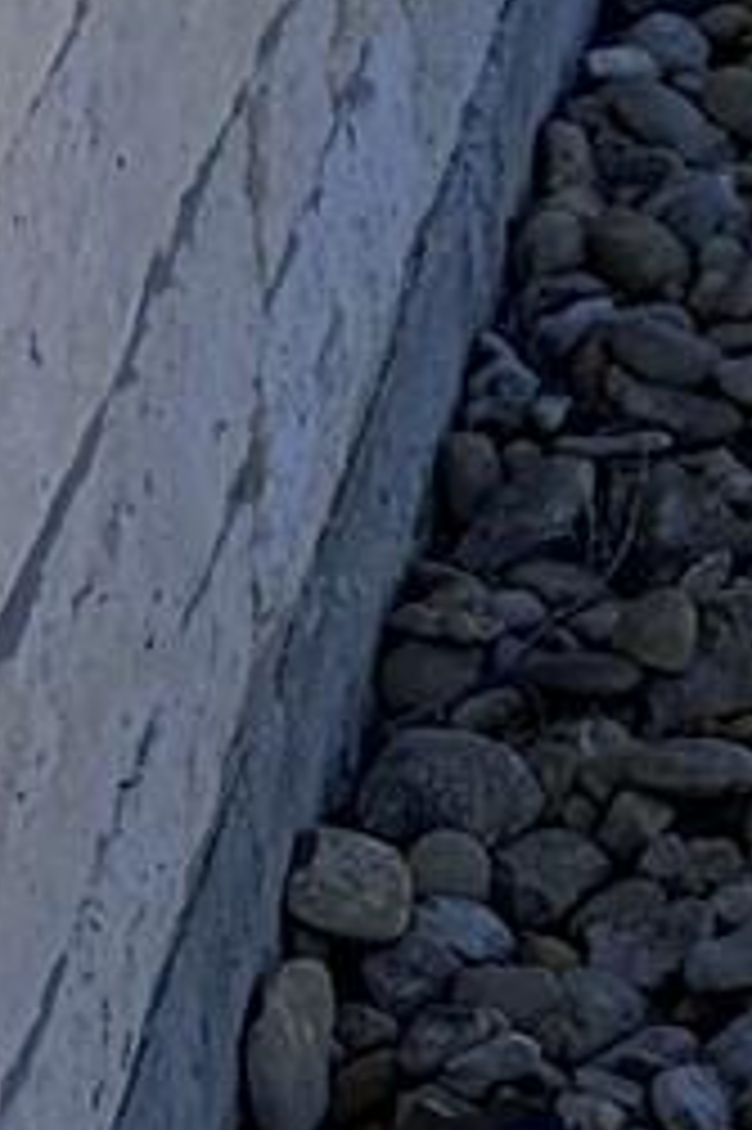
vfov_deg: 8.1
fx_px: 6934
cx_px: 1117
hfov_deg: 6.1
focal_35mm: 221
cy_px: -2125
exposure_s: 1/4608
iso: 50
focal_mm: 5.96
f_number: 1.6
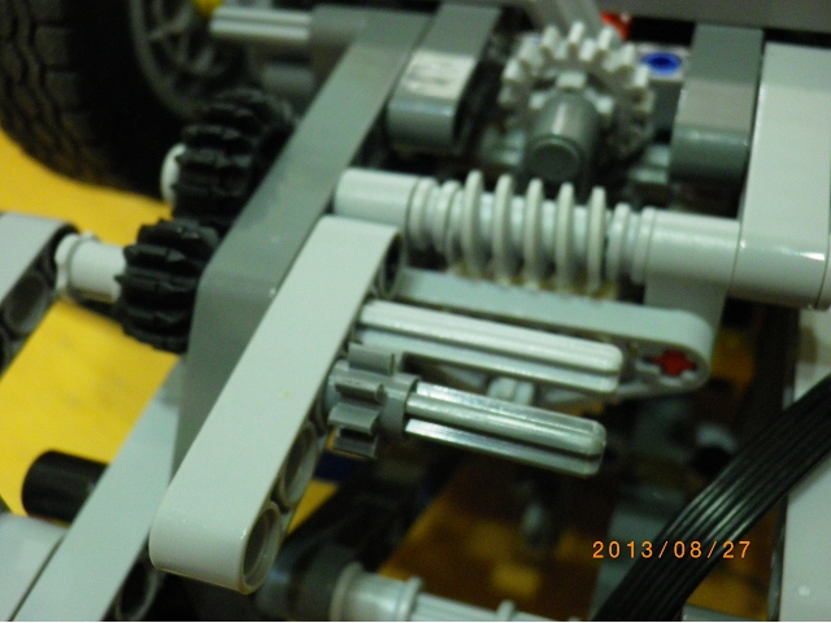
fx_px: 984
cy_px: 312
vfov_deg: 35.1
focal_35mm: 41
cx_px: 416
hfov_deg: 45.8
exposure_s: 1/6
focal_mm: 7.3
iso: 400
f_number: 3.9
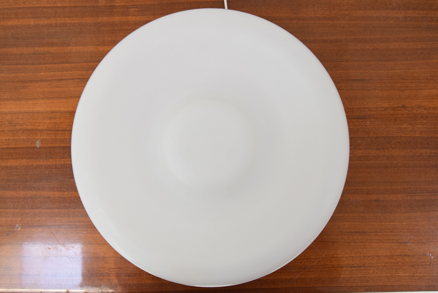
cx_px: 219
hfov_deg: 53.1
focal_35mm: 36
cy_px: 146
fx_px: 438
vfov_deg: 36.9
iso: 1600
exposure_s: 1/200
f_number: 7.1
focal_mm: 24
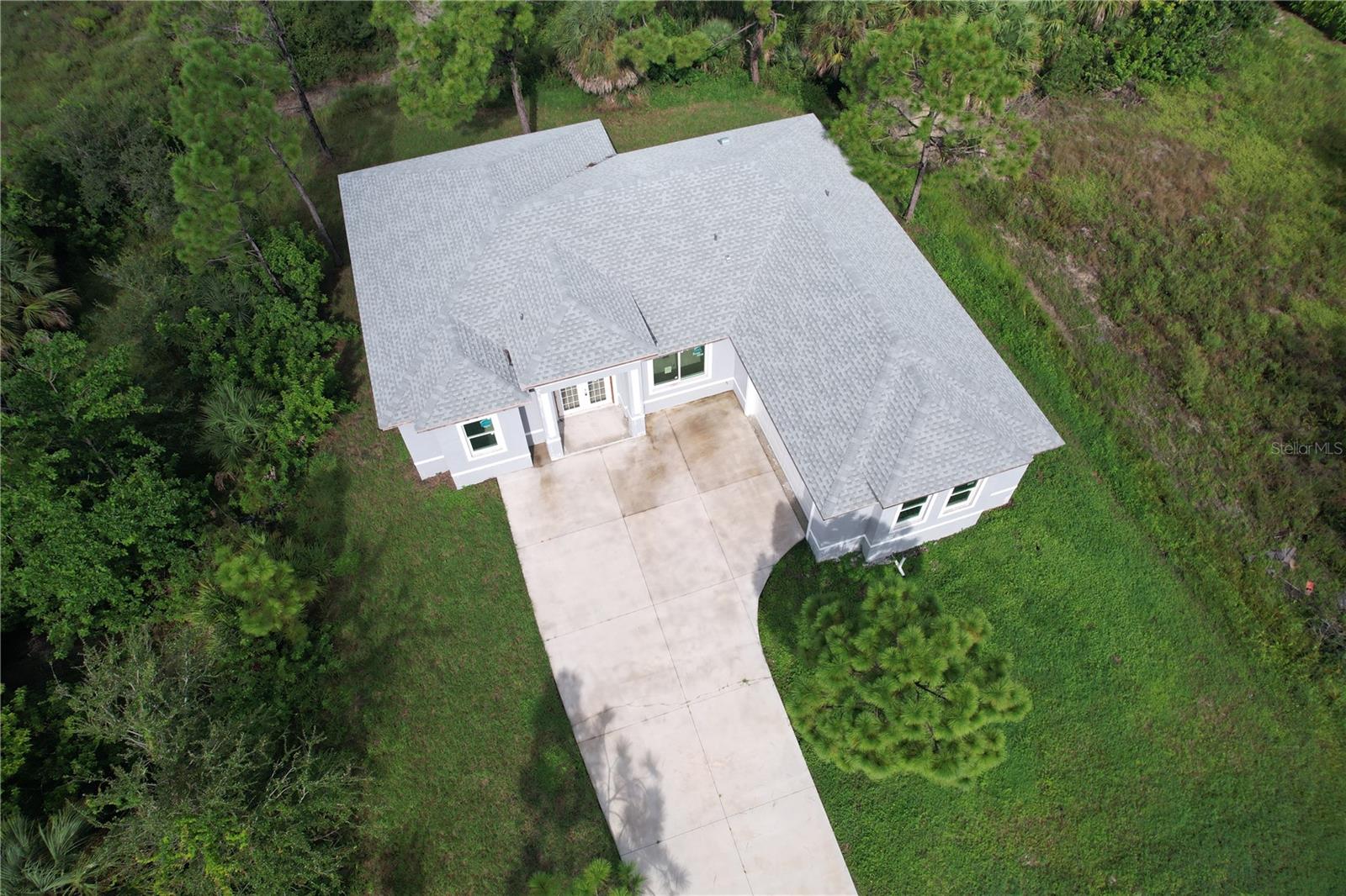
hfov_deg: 78.6
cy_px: 448
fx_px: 822
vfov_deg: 57.2
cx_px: 673
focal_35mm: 22
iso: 110
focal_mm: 8.38
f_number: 2.8
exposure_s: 1/1000
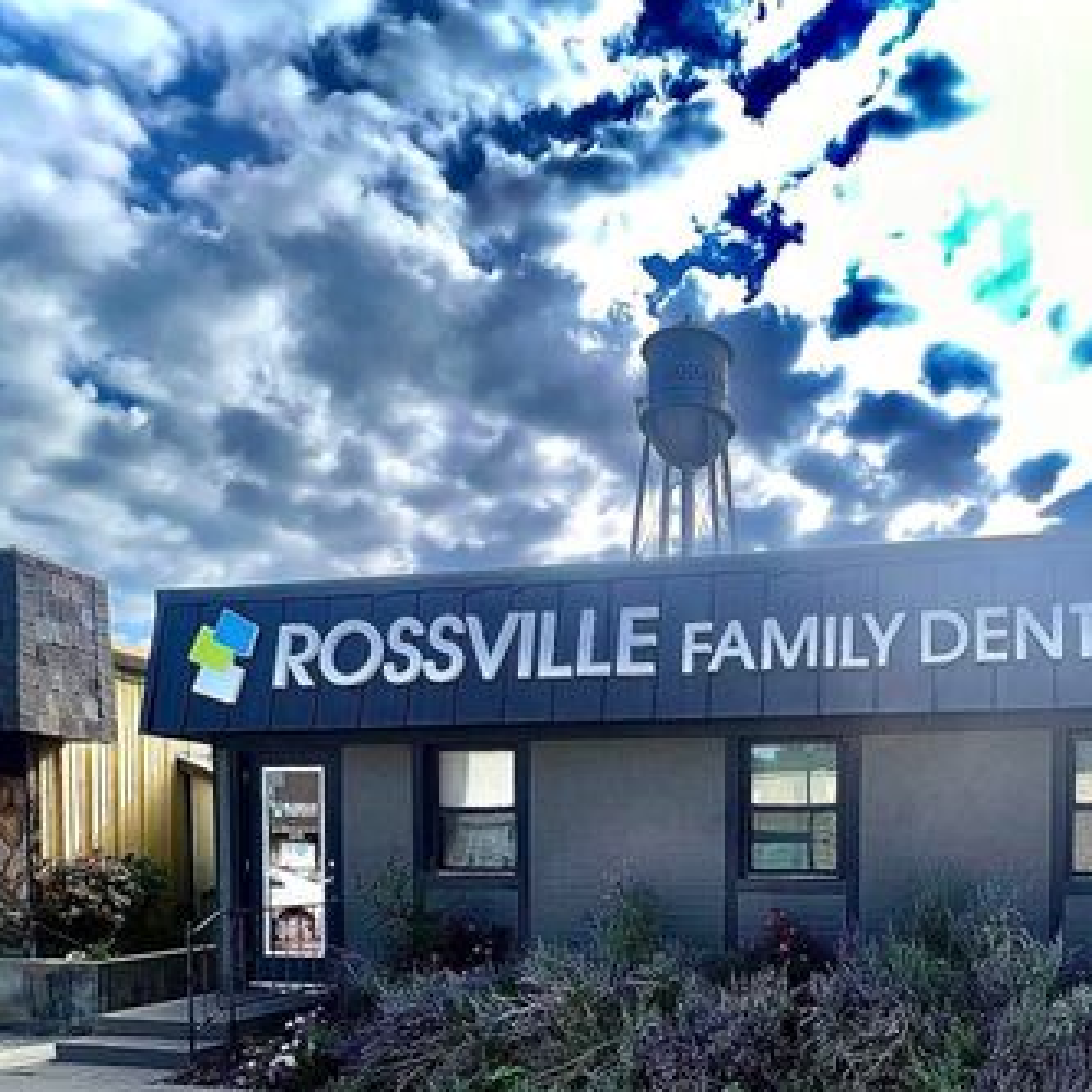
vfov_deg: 60.8
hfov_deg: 64.8
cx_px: 761
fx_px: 821
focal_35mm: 23
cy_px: 900
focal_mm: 1.57
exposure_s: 1/742
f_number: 1.8
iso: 32
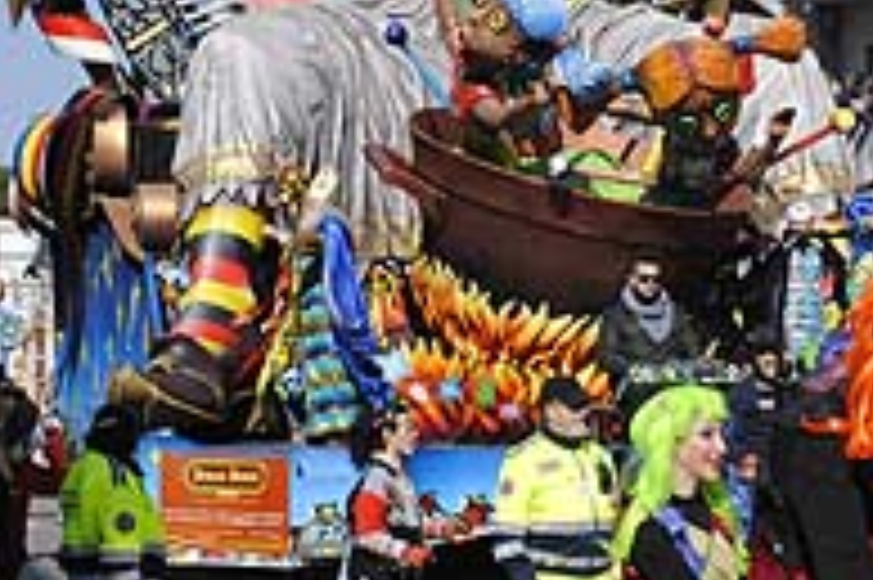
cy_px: 144
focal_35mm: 113
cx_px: 580
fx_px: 2738
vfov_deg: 12.1
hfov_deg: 18.1
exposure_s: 1/250
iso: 100
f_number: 8
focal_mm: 30
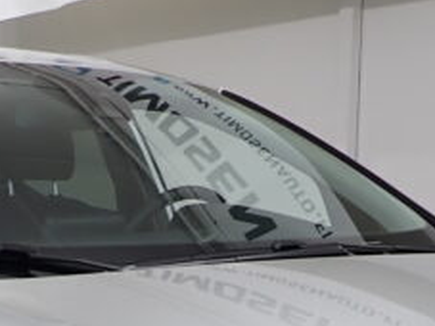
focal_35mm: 88
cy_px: 539
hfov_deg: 22.3
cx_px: 199
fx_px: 1105
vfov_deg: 15.1
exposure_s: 1/80
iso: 100
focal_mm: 4.5
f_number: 2
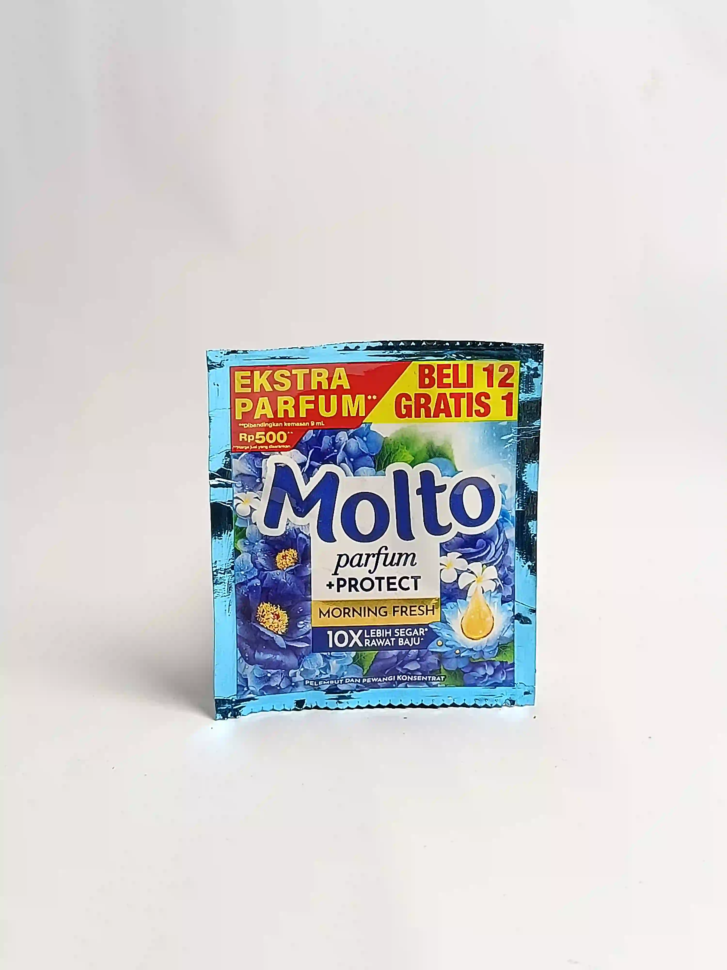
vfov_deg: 40.4
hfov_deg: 30.9
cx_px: 364
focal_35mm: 47
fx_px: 1316
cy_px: 485
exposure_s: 1/100
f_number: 1.7
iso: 126
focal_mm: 5.24
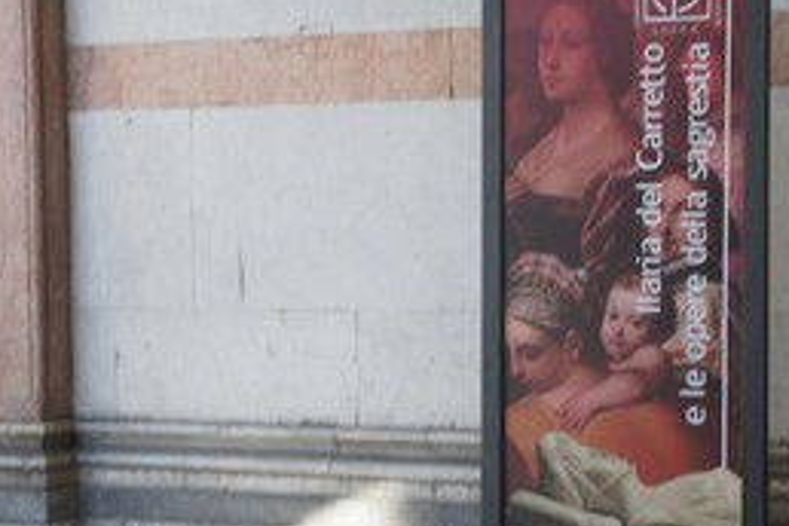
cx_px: 550
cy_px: 306
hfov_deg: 24.3
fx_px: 1817
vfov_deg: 16.5
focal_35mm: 83
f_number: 6.3
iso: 200
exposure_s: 1/125
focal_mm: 31
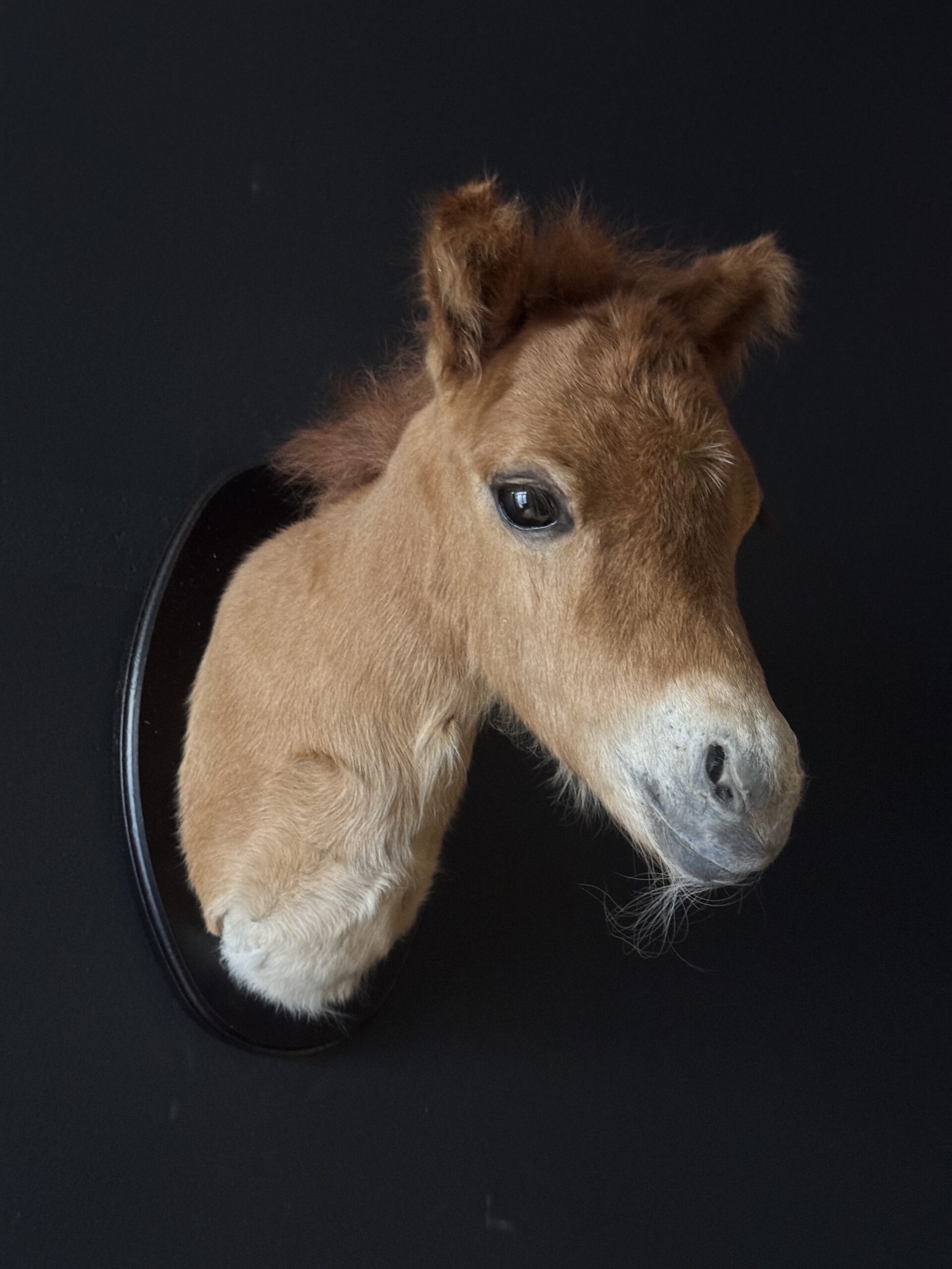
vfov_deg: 39.7
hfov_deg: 30.3
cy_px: 634
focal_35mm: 48
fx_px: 1760
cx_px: 476
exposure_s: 1/25
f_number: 1.78
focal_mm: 6.76
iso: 800
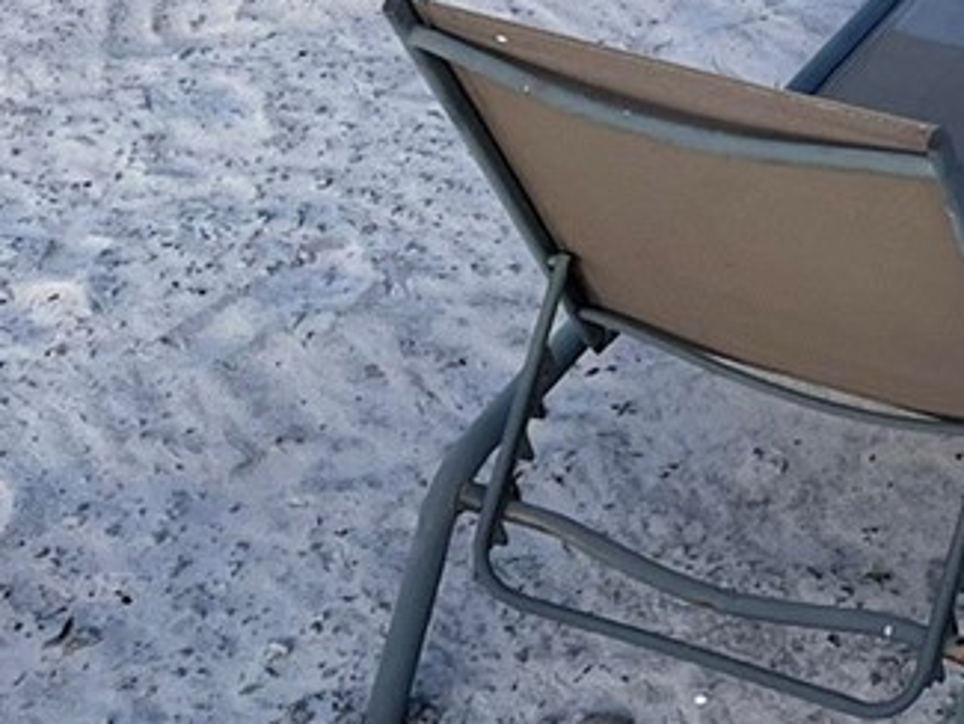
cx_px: 1154
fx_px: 3566
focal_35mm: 128
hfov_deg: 14.9
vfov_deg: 10.8
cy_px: -614
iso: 32
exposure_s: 1/2451
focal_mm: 4.2
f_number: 1.6
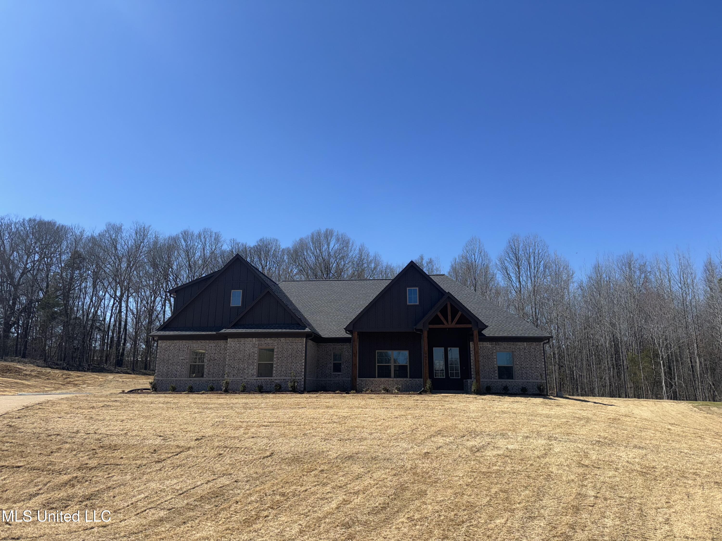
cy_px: 270
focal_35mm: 24
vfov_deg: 56.8
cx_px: 361
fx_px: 501
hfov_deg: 71.6
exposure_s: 1/6410
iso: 64
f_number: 1.78
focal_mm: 6.76
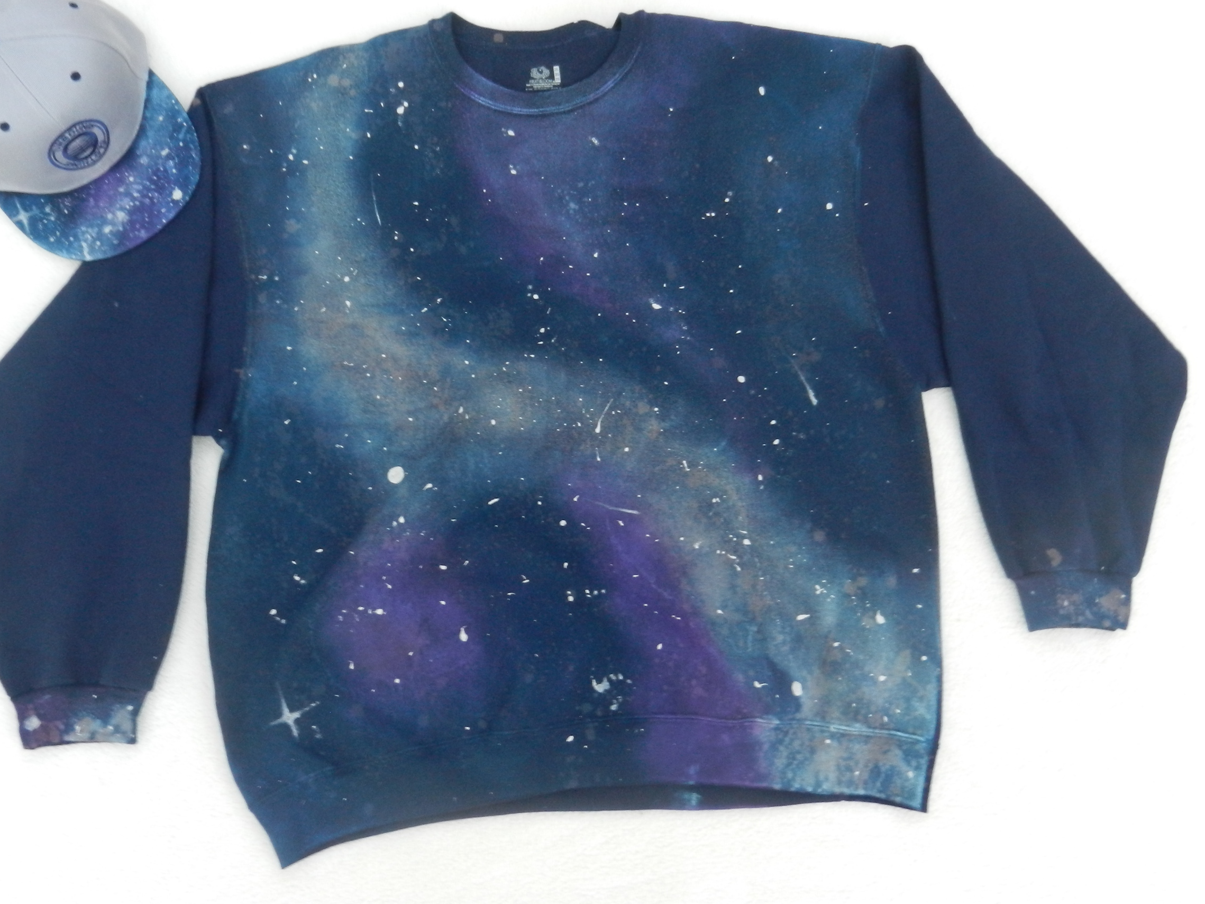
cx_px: 560
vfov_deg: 42.9
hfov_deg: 55.3
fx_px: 1149
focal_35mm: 33
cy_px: 398
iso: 400
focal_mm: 5.1
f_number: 3.6
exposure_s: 1/10
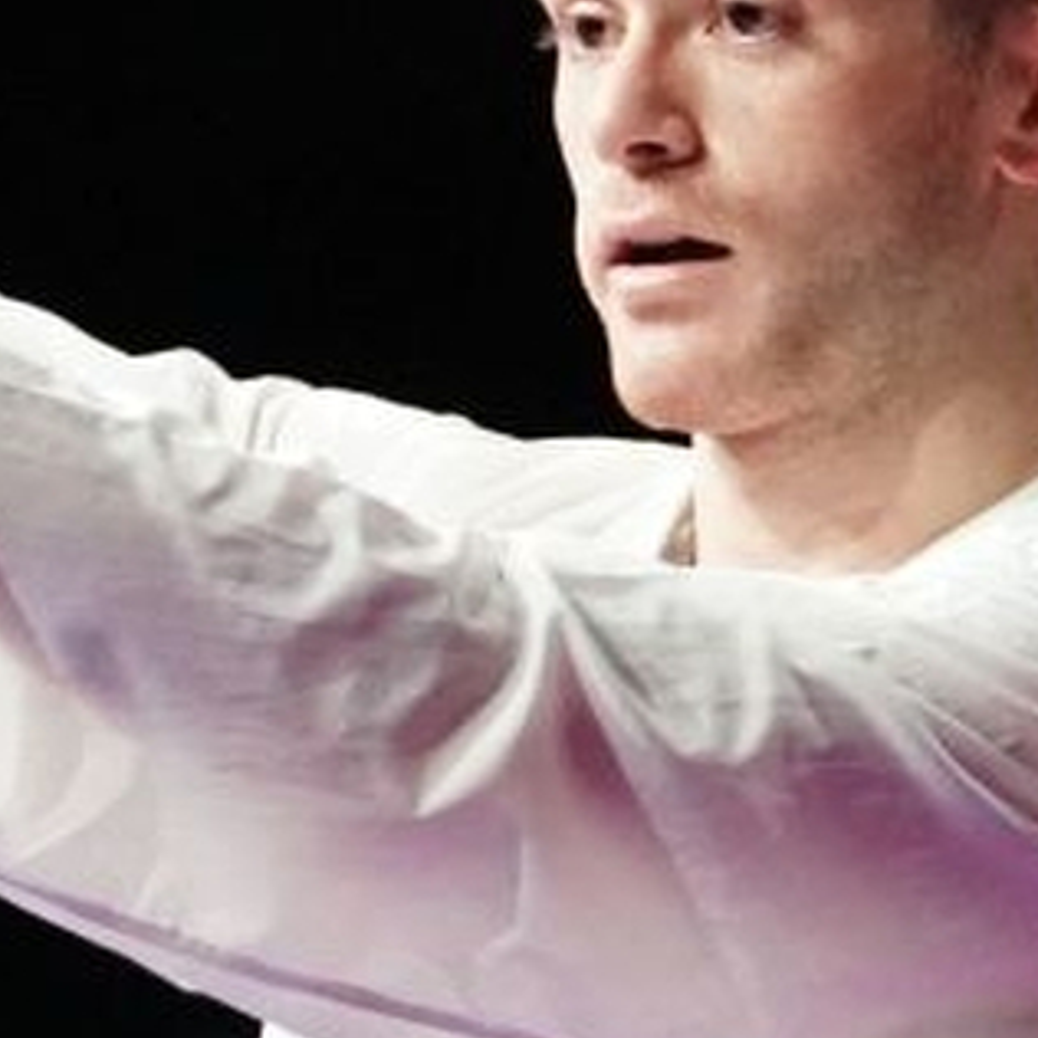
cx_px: -2198
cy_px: 397
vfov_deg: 2.1
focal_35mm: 834
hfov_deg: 2.1
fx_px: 28294
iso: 6400
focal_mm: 124
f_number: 2.8
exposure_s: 1/1000
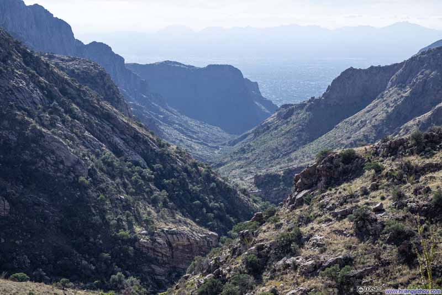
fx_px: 675
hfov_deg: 36.2
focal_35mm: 55
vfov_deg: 24.6
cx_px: 221
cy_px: 148
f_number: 5
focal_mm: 55
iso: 100
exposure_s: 1/800
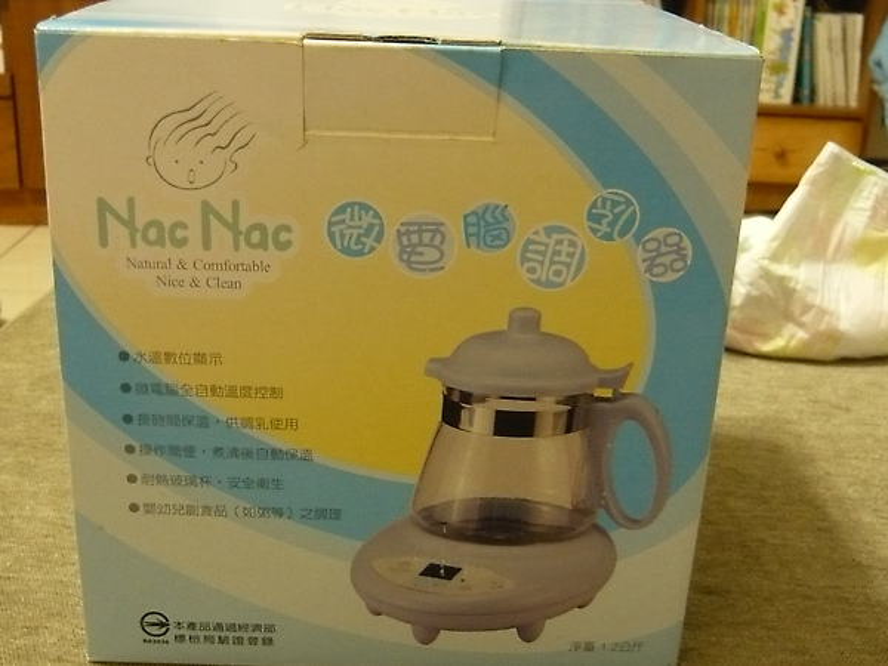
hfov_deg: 44.8
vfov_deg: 34.3
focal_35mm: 42
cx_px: 444
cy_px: 333
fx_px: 1077
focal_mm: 4.6
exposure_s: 1/10
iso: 400
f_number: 2.8
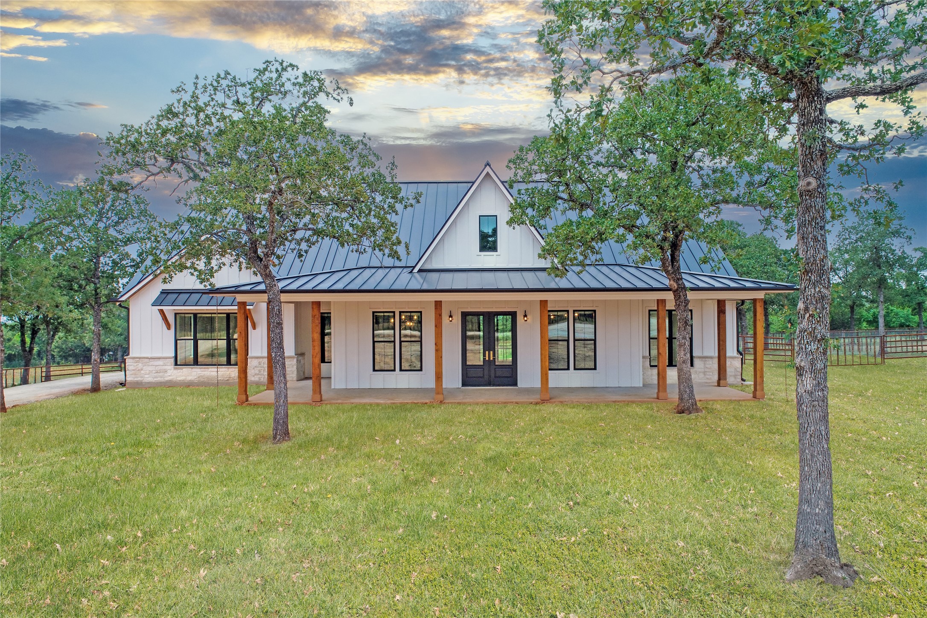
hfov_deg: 73.7
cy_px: 309
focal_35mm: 24
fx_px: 618
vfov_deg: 53.1
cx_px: 464
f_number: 11
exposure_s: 1/100
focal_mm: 8.8
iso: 100
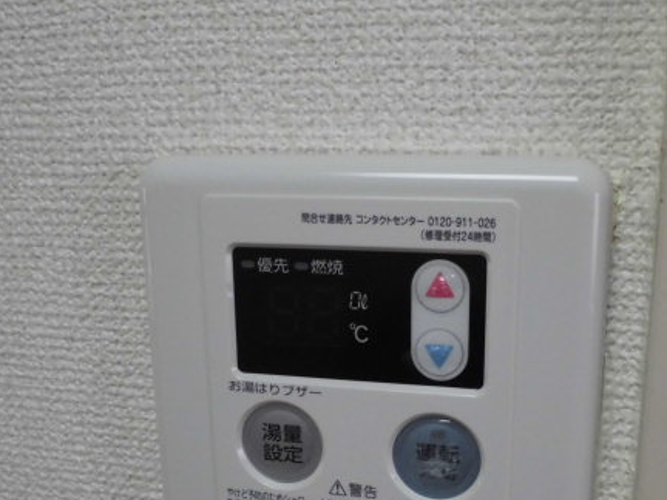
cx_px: 378
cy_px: 336
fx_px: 829
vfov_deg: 33.3
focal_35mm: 43
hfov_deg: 43.8
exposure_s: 1/60
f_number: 3.7
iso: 400
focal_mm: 5.3
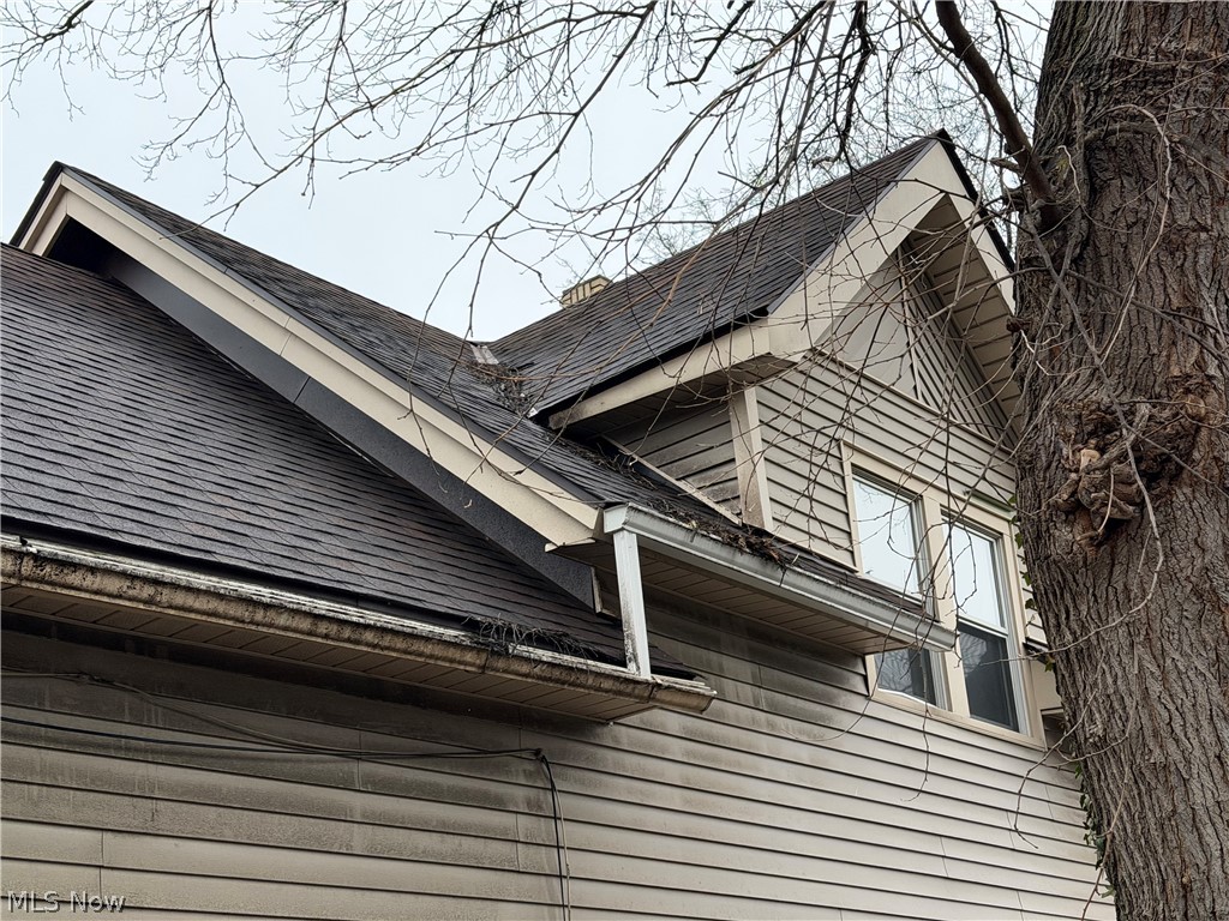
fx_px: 1704
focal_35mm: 48
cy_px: 460
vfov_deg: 30.3
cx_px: 614
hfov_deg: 39.7
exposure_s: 1/1203
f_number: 1.78
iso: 80
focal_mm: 6.76
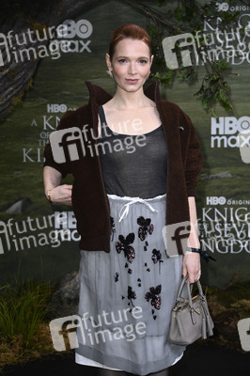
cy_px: 188
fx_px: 939
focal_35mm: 90
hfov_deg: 15.2
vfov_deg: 22.6
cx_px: 125
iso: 640
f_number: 5.6
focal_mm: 90
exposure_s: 1/250
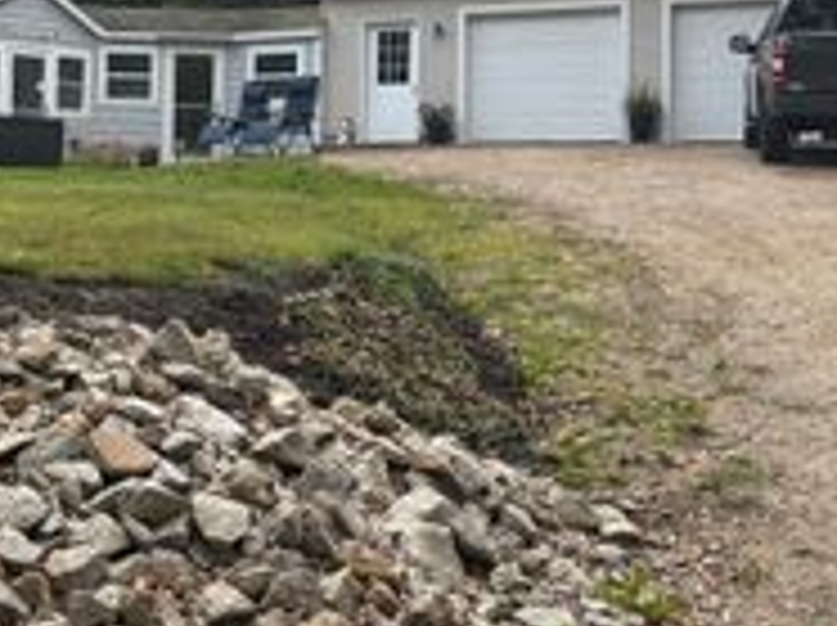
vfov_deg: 20.8
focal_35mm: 70
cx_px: -45
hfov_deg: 26.0
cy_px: 164
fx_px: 1690
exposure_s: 1/1155
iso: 64
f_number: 1.6
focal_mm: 5.96
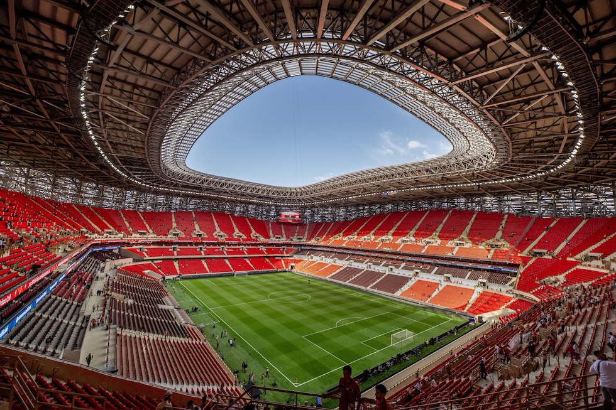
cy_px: 205
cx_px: 308
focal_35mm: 14
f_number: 3.2
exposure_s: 1/4000
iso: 800
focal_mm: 14
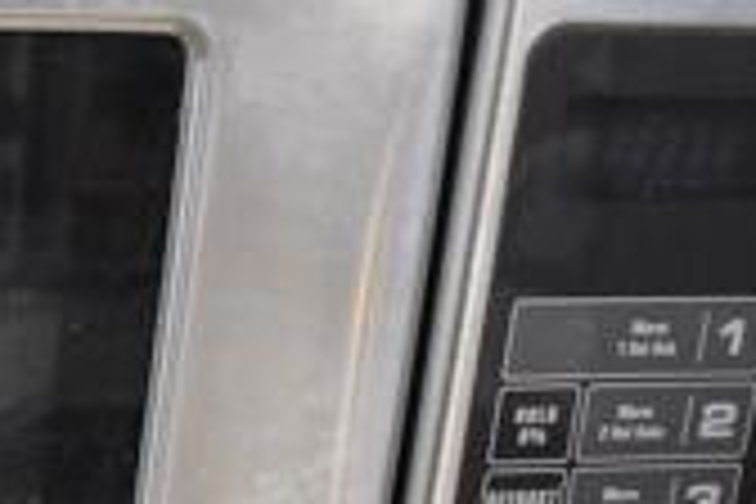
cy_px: 486
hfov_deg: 16.4
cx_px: -508
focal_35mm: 109
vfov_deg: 12.4
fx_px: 2289
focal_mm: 20
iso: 3200
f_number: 3.8
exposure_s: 1/30
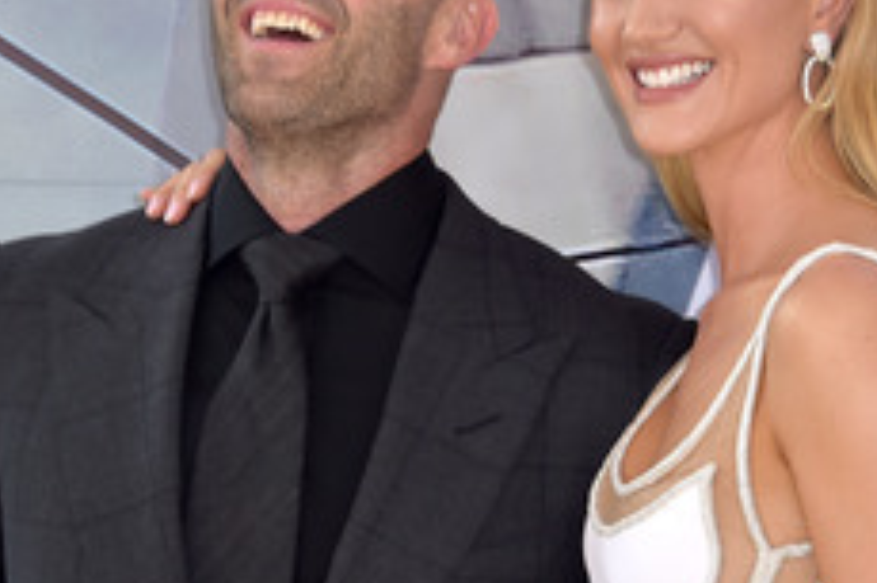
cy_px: 293
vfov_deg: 4.4
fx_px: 7619
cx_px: 503
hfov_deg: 6.6
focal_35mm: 313
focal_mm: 160
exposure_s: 1/250
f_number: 7.1
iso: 320
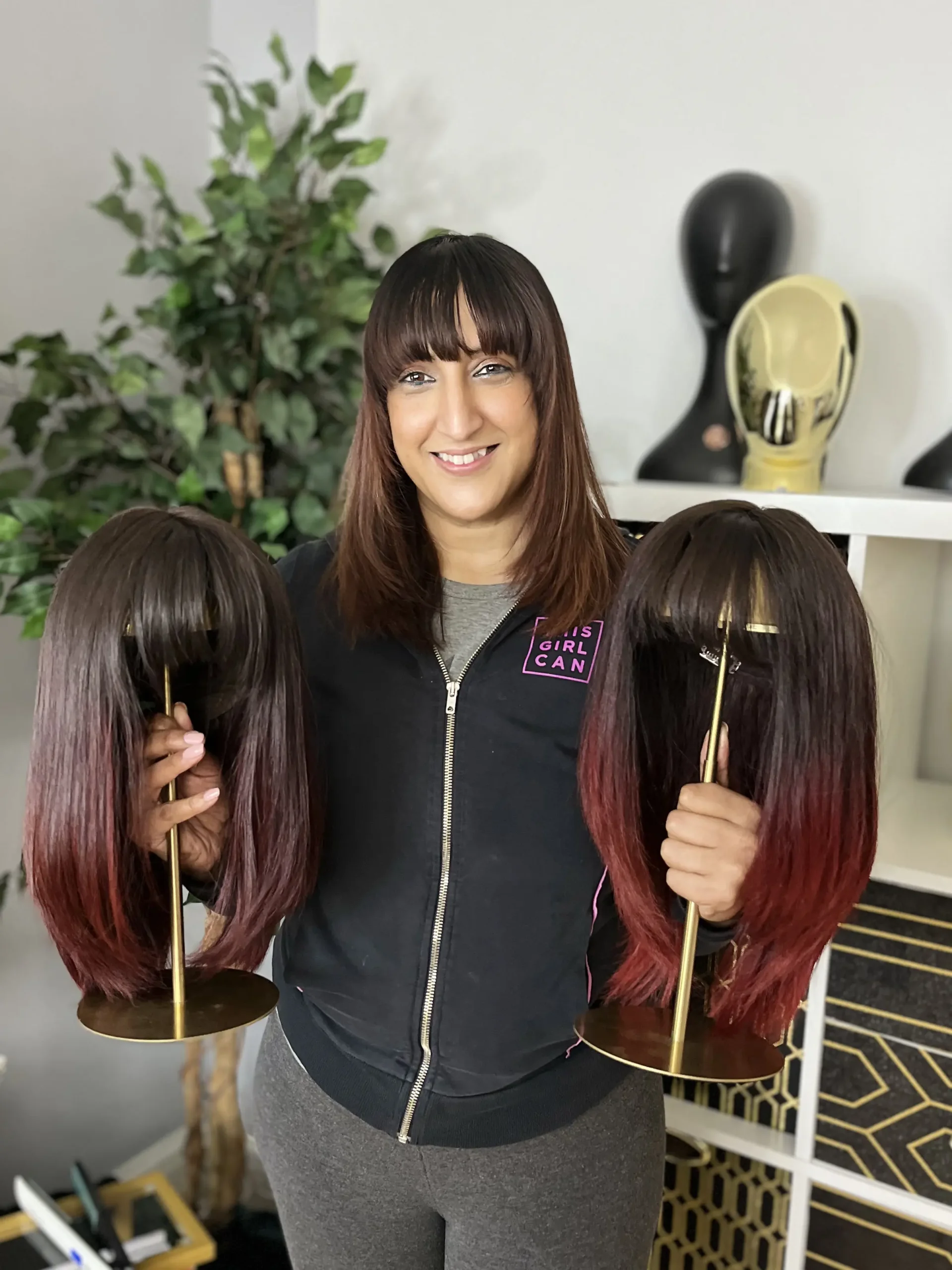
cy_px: 635
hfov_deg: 53.1
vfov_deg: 67.3
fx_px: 953
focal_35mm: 26
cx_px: 476
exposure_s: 1/33
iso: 400
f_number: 1.6
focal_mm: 5.1
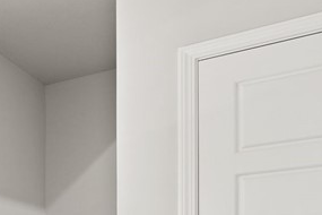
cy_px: 285
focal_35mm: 61
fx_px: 546
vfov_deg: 20.3
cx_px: -181
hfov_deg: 24.3
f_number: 9
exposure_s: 1/1.6
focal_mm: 16
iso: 320
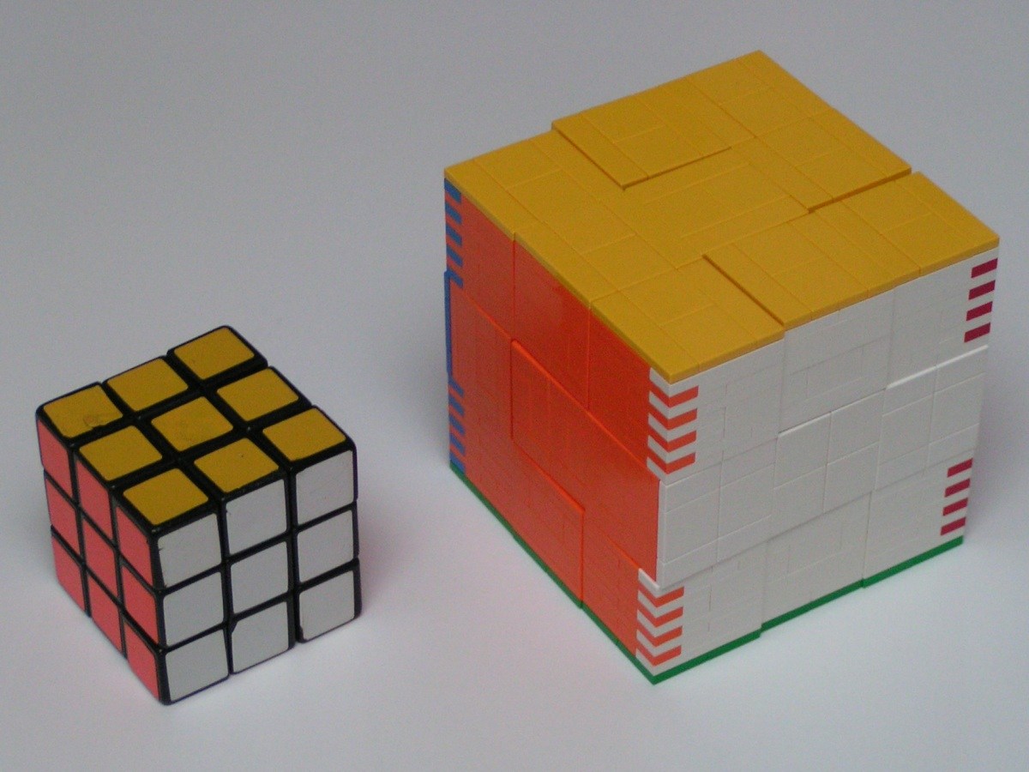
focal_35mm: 95
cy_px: 386
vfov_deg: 15.6
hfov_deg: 20.7
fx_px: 2824
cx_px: 514
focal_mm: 14.5
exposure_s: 1/40
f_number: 3.5
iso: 200
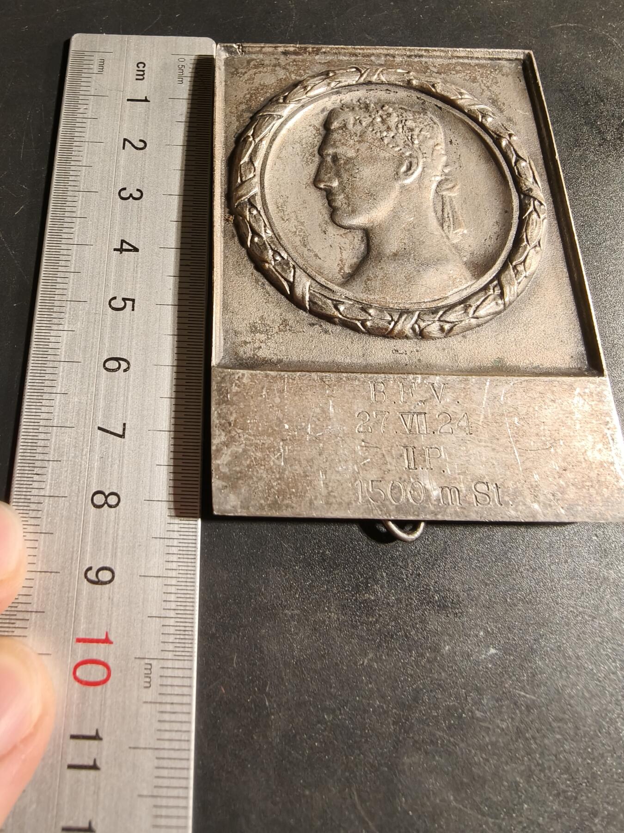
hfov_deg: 58.9
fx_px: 553
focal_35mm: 23
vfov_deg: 73.9
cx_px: 312
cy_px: 416
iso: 250
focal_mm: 2.32
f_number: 2
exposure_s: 1/100
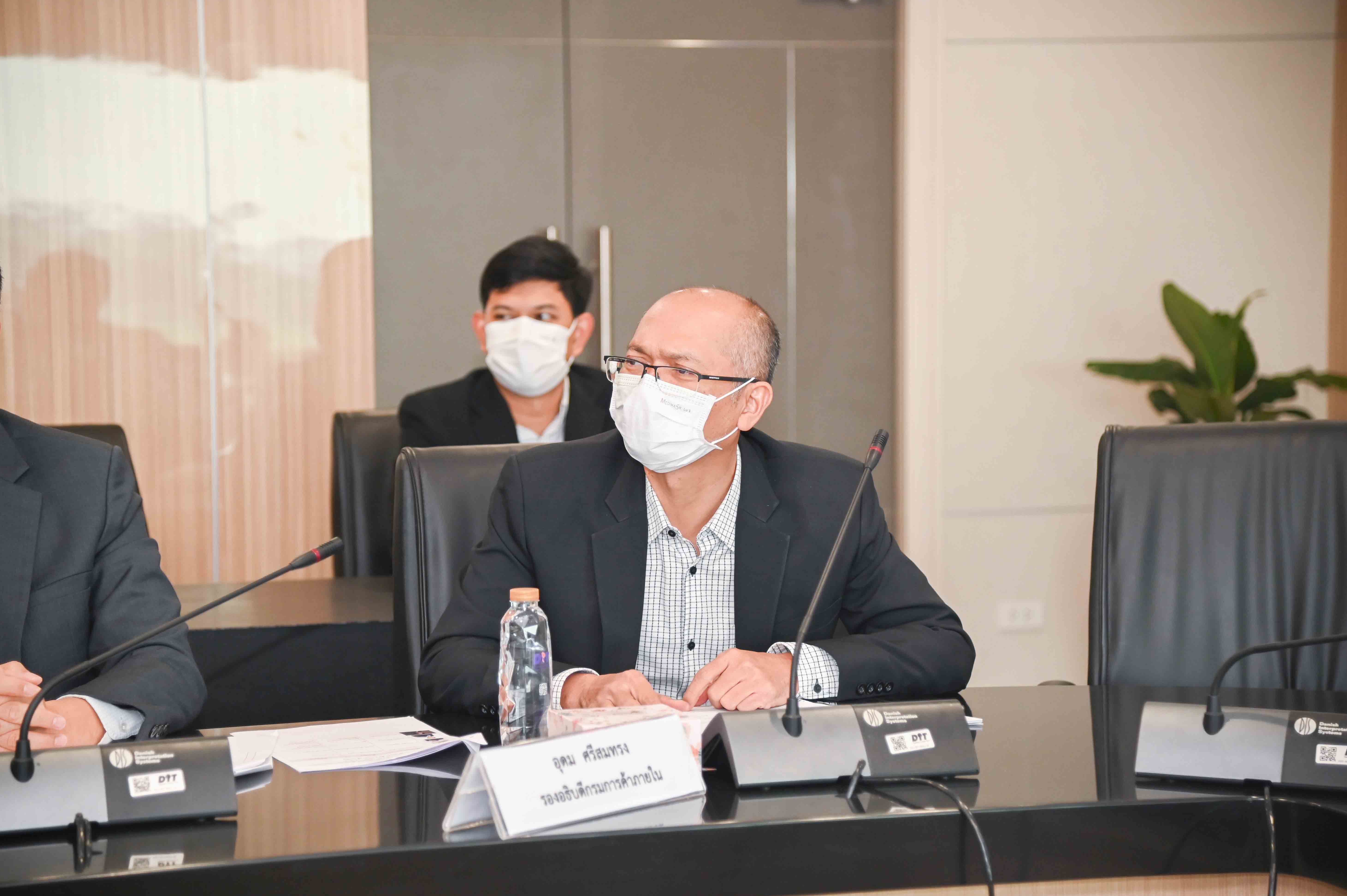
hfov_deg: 22.9
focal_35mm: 89
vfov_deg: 15.3
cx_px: 668
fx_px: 3328
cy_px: 439
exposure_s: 1/320
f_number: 4
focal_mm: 86
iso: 1600
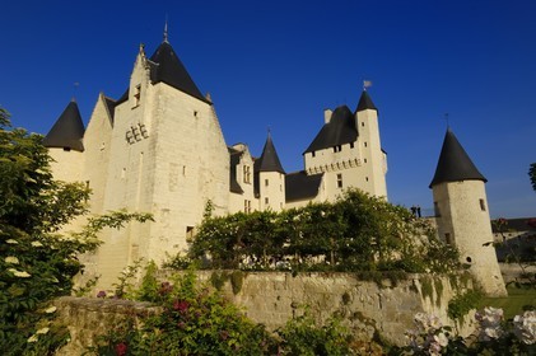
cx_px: 268
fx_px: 312
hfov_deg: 81.2
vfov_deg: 59.4
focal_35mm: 21
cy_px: 178
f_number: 18
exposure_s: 1/60
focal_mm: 14
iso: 100
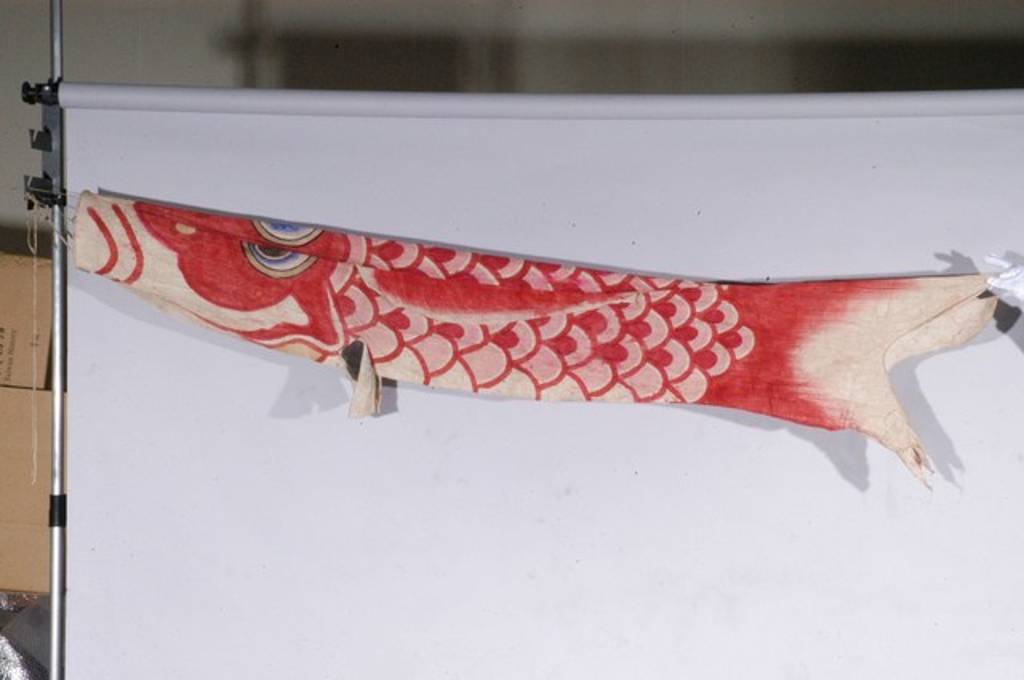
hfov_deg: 29.3
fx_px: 1960
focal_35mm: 69
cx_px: 512
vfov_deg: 19.7
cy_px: 340
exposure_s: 1/125
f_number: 29
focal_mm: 46
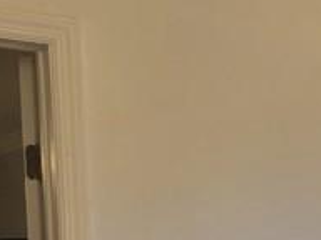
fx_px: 1289
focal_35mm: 139
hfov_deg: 12.0
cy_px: 427
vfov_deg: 10.1
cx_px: 717
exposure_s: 1/120
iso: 100
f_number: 1.8
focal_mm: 5.4
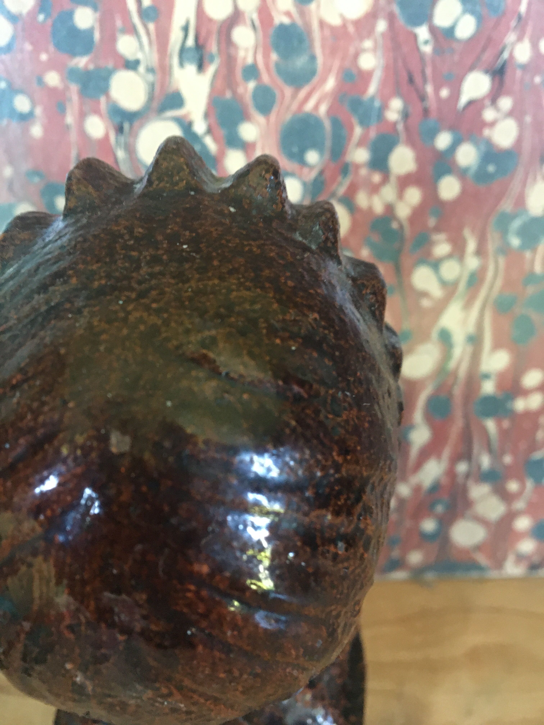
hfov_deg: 48.2
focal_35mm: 29
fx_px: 608
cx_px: 272
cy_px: 362
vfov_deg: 61.7
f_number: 2.2
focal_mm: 4.15
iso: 400
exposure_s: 1/17
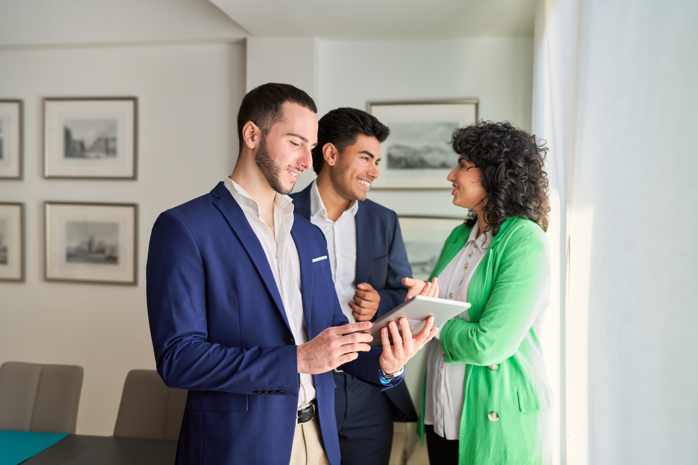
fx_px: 679
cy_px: 232
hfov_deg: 54.4
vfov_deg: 37.8
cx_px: 349
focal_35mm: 35
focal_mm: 35
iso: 500
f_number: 2.2
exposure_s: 1/400
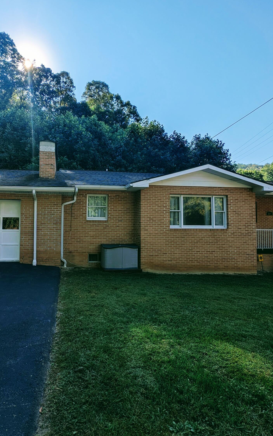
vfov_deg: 94.4
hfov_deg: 66.3
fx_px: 202
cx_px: 92
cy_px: 218
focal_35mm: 17
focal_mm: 2.23
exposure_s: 1/2381
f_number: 1.95
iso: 37
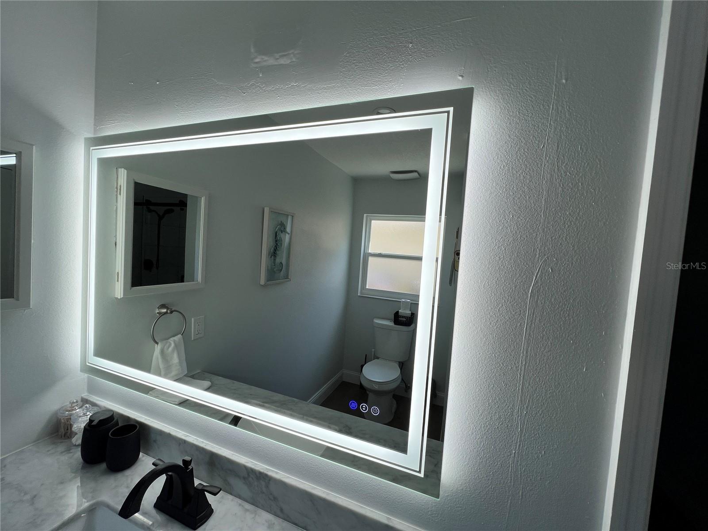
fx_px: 266
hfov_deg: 106.2
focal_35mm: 13
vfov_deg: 89.9
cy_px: 266
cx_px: 354
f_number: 1.8
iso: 40
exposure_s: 1/128
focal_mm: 1.57
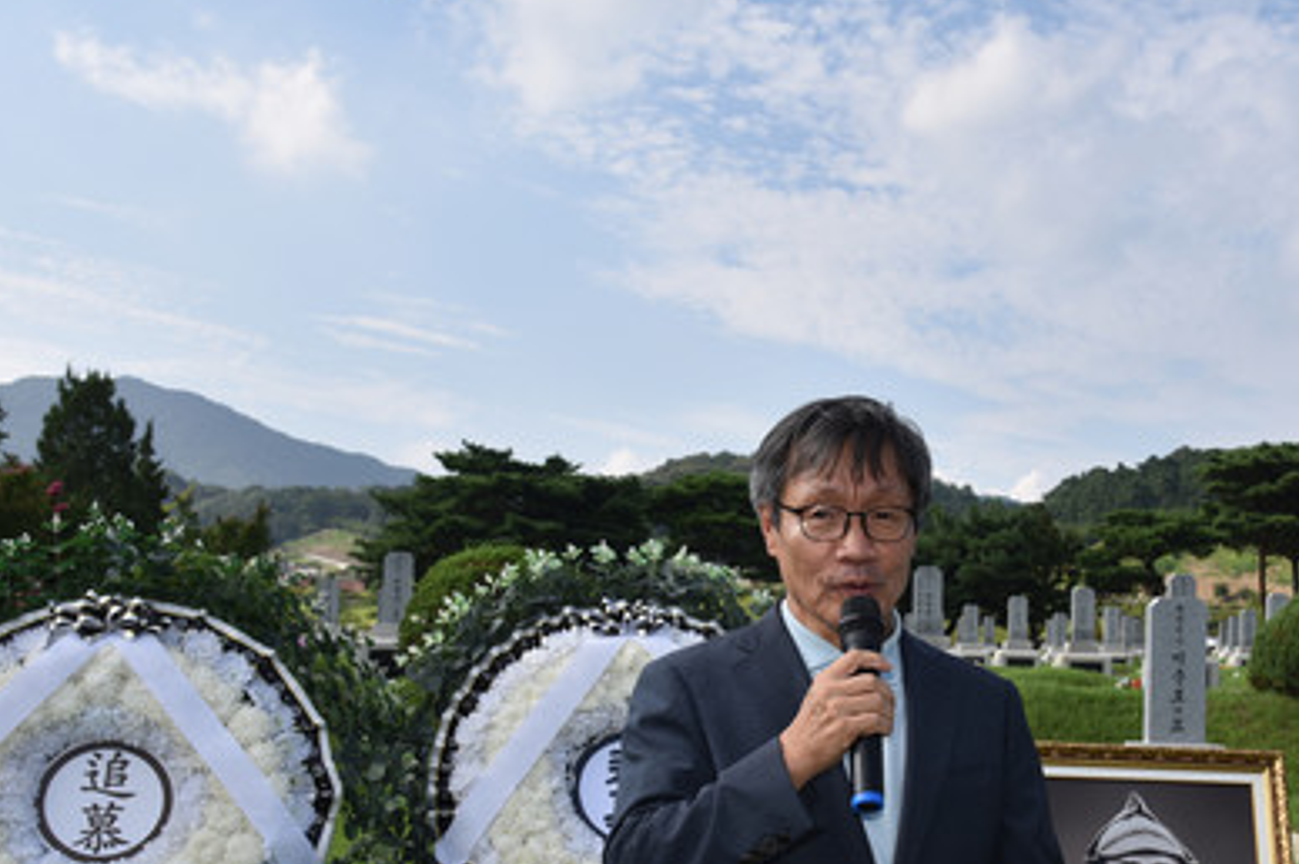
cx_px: 884
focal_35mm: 48
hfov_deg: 40.5
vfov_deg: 27.6
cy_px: 646
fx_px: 1730
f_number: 9
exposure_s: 1/200
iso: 100
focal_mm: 31
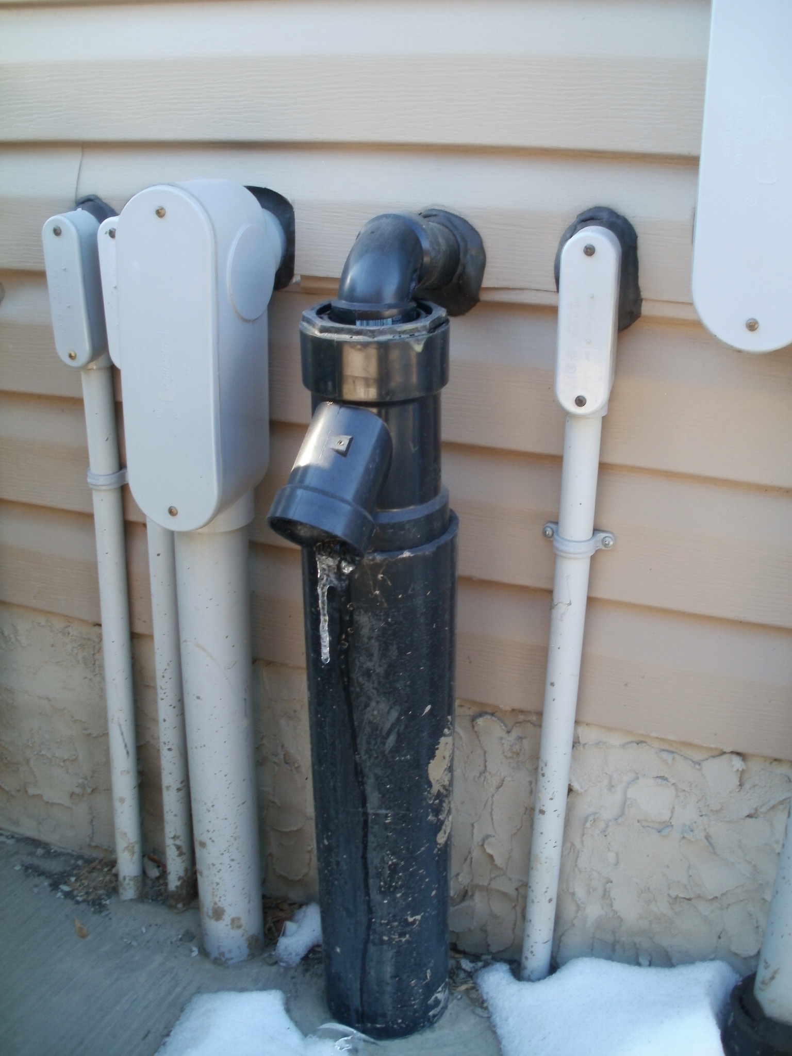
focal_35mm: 36
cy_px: 528
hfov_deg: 39.7
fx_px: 1098
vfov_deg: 51.4
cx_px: 396
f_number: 3.5
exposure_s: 1/50
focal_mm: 6.3
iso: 100
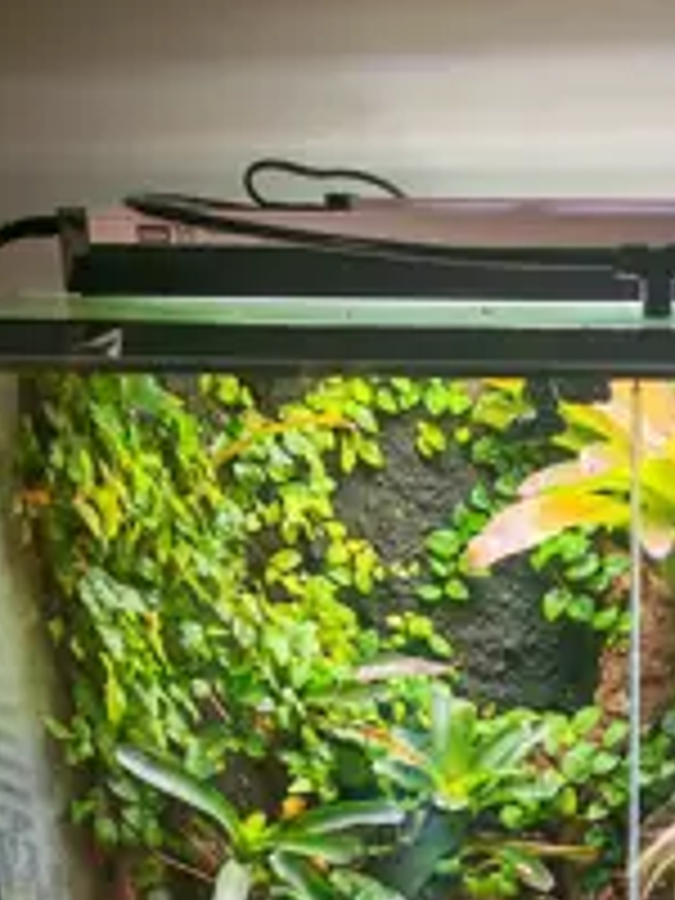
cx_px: 639
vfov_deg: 34.9
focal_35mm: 52
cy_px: 792
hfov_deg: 26.8
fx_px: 1352
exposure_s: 1/120
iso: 100
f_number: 1.6
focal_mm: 5.4
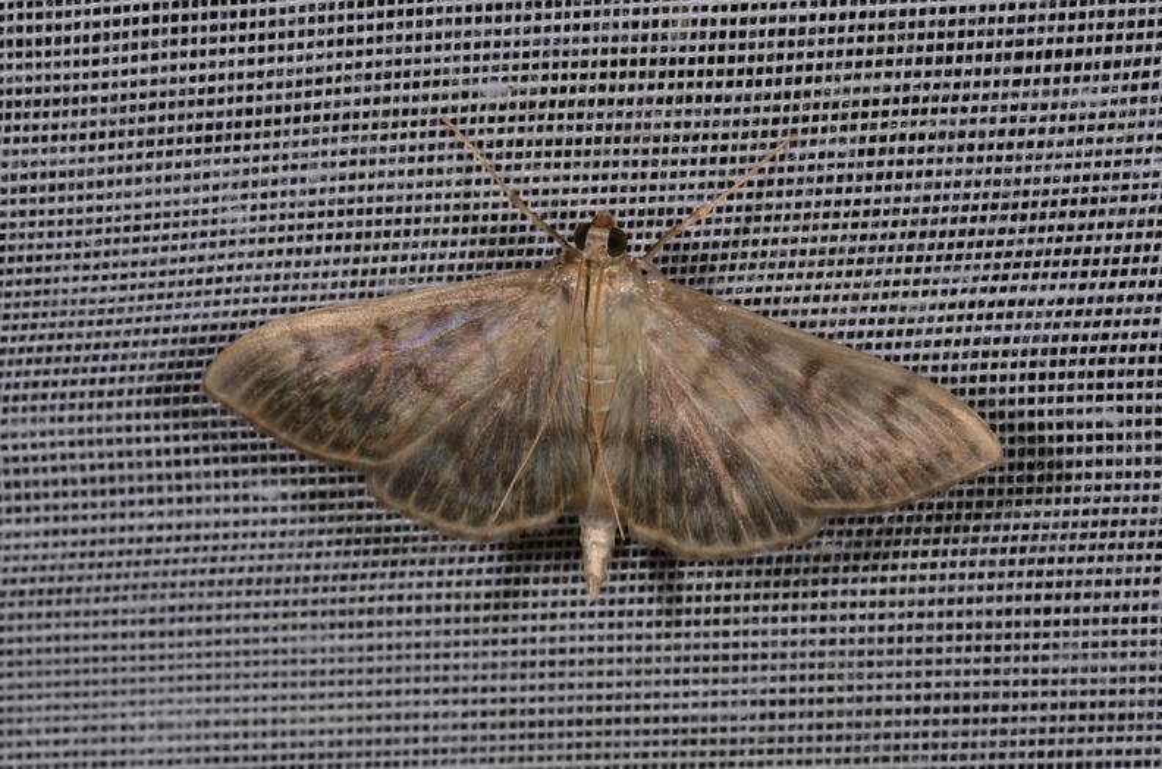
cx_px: 581
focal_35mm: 128
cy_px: 384
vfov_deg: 10.7
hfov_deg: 16.1
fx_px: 4106
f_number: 32
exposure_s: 1/60
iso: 100
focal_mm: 85
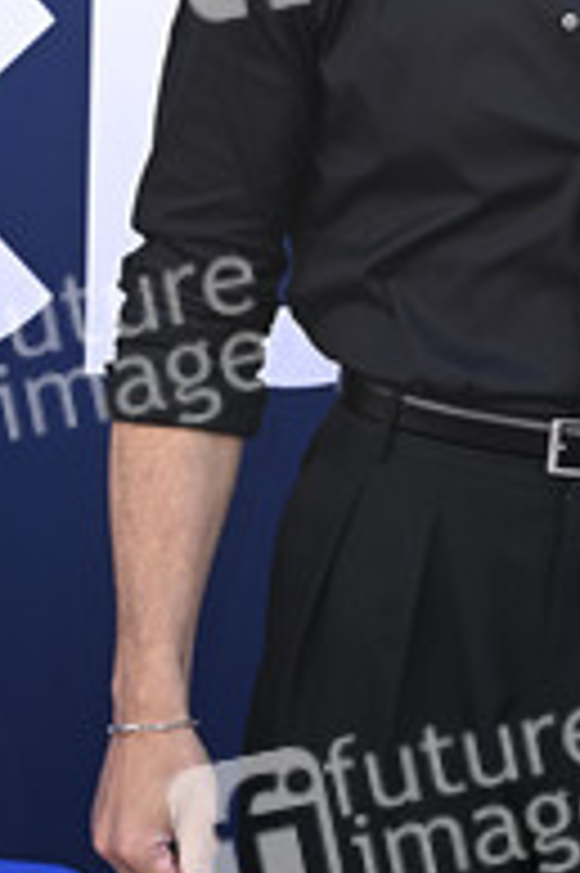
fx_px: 2542
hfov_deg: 12.9
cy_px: 140
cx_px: 531
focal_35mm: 105
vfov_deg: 19.2
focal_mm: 51
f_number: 6.3
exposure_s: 1/200
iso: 320
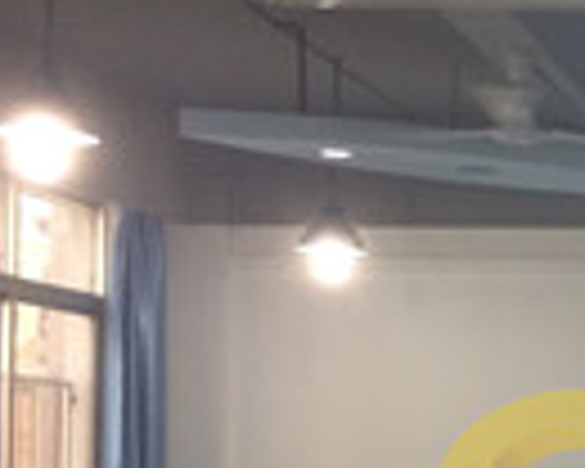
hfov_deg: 15.3
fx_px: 1887
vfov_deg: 14.0
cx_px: 1035
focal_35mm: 109
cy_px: 403
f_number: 2.2
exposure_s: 1/33
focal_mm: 4.15
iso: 40
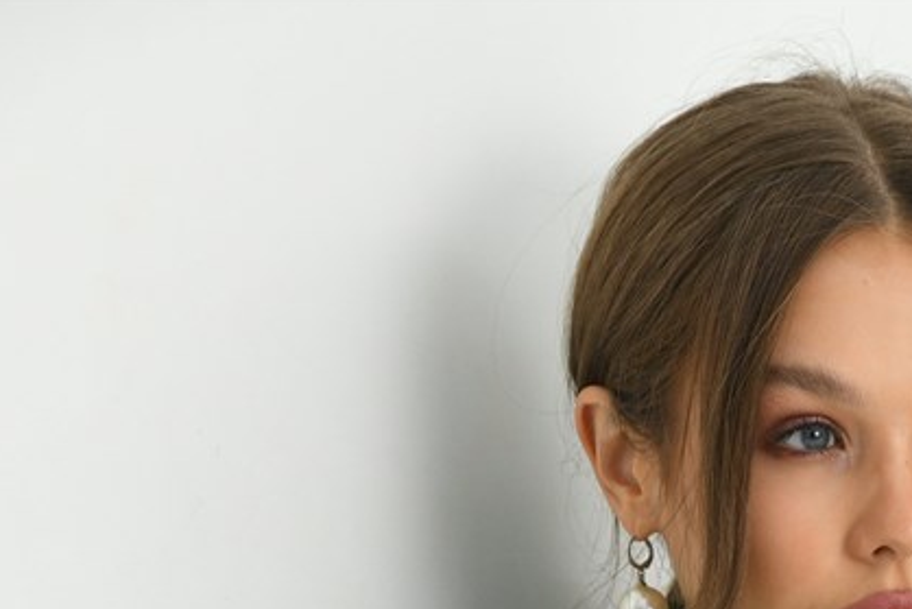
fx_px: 5093
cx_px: 967
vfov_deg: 6.4
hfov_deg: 10.1
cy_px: 1626
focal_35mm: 201
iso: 200
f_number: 5.6
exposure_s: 1/125
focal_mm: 56
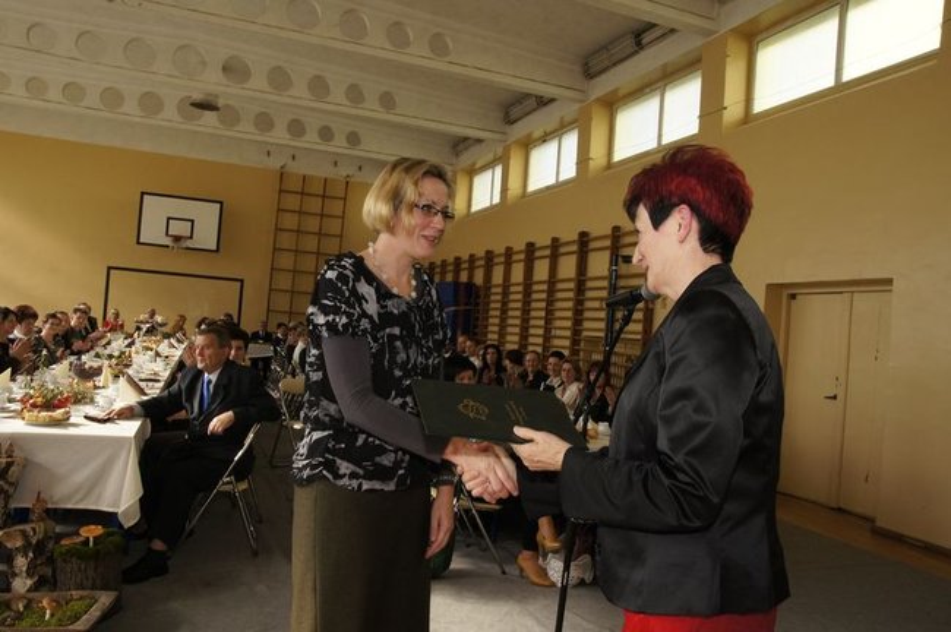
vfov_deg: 50.3
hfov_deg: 70.5
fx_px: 673
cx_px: 476
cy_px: 316
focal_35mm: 26
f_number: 11
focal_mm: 17
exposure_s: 1/160
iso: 800
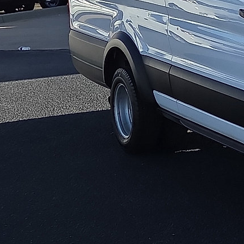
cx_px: 398
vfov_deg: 15.5
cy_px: 16
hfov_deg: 14.3
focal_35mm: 111
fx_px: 885
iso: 25
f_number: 1.8
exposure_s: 1/1250
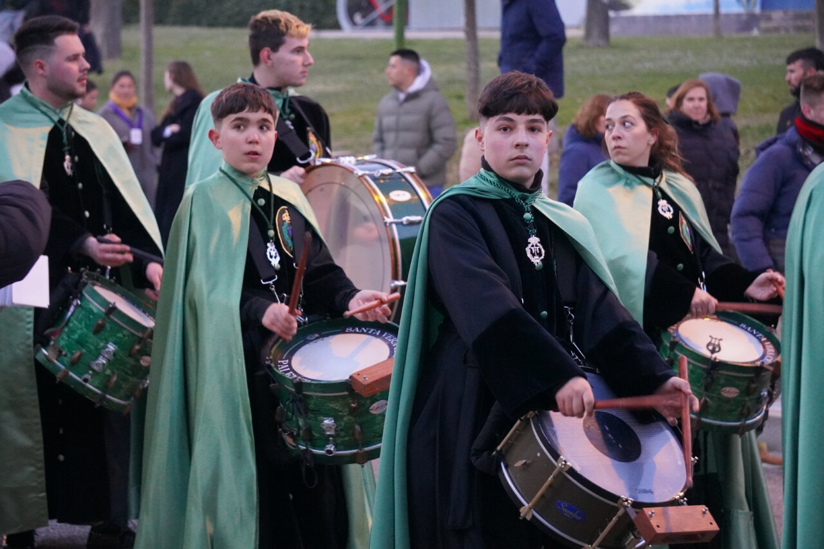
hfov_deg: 15.9
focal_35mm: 129
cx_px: 412
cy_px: 274
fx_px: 2952
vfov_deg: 10.6
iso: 6400
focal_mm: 86
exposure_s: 1/80
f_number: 5
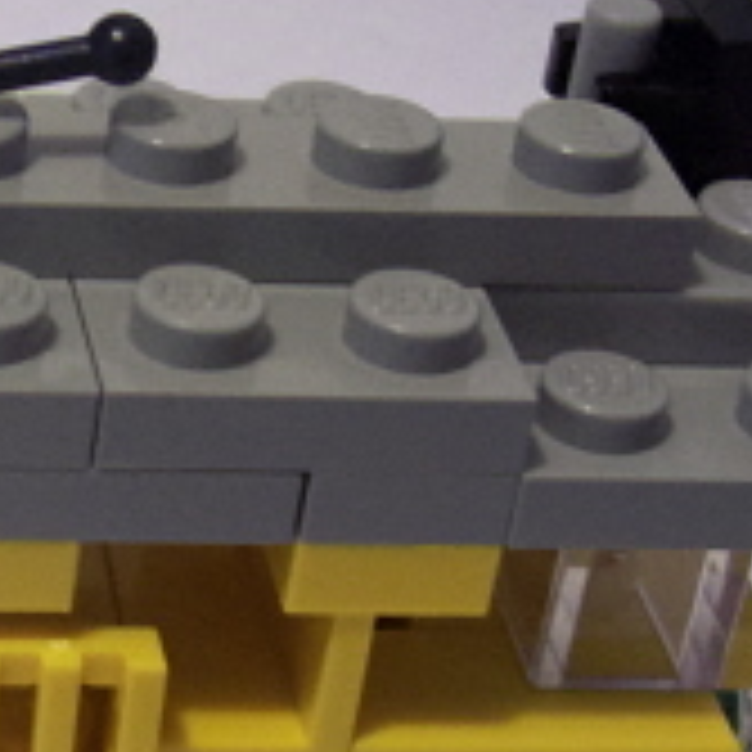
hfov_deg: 14.2
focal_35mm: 115
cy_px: 653
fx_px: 2826
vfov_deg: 15.0
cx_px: -374
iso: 160
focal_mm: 5.6
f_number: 2.7
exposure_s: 1/10.8
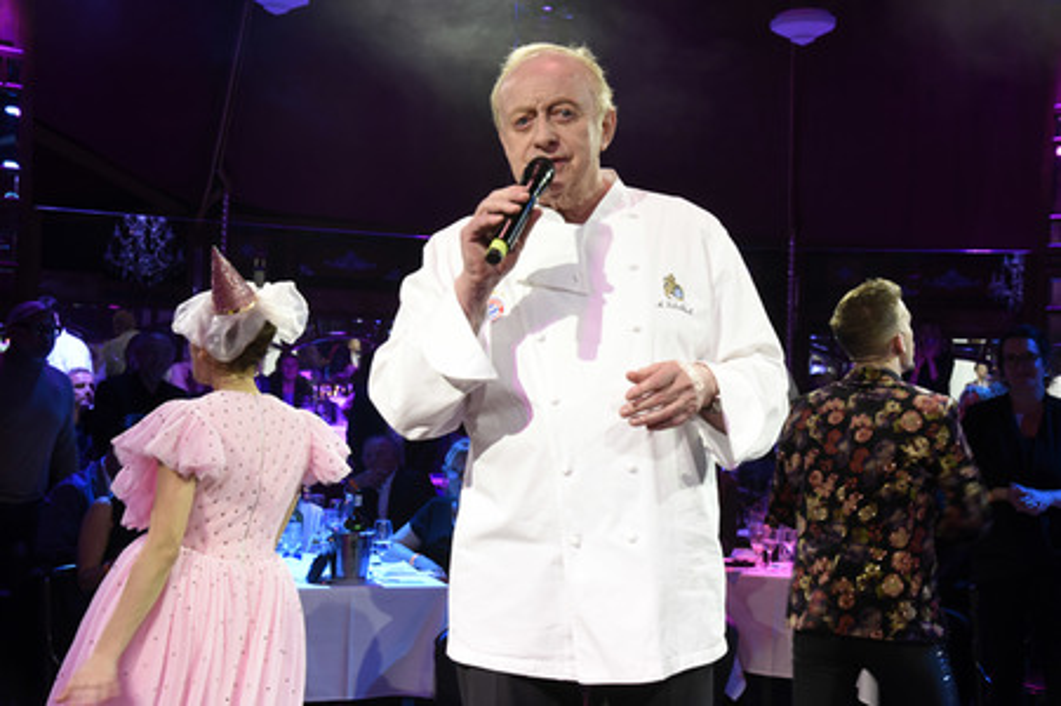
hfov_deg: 38.2
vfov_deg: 26.0
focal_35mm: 52
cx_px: 530
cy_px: 353
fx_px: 1531
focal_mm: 52
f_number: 6.3
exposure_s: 1/40
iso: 1600
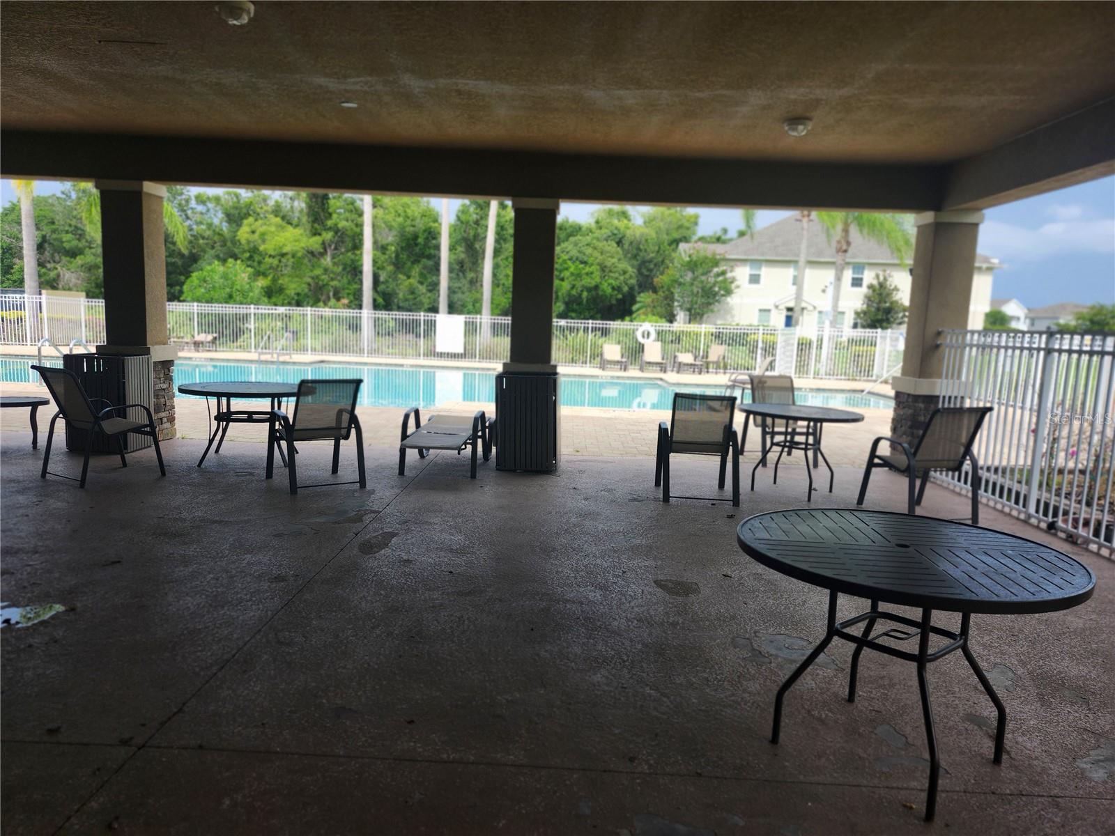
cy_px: 418
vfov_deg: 58.9
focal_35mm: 23
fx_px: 741
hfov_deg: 73.9
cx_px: 558
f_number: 1.8
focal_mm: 5.54
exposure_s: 1/752
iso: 25
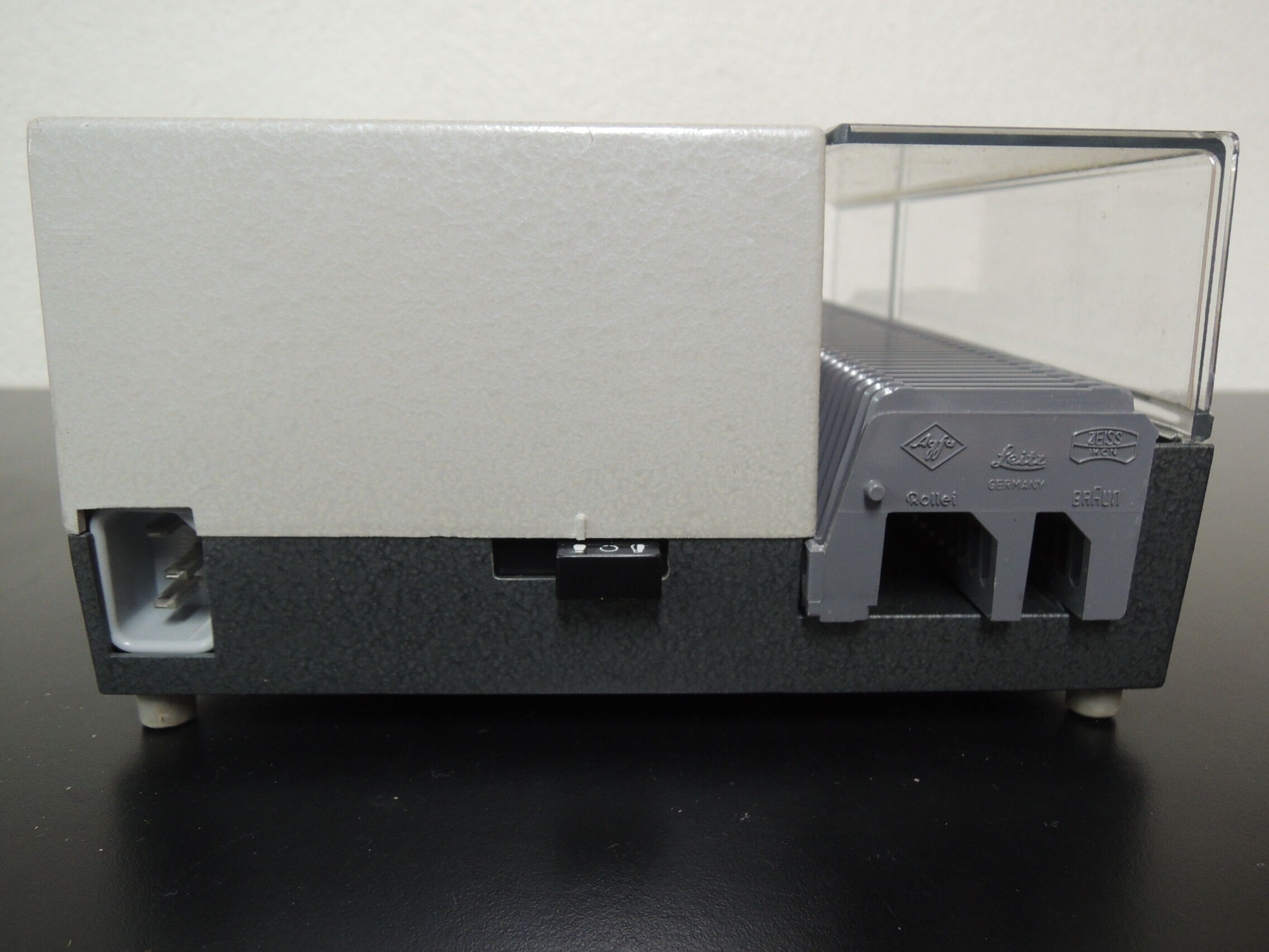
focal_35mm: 24
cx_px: 634
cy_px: 476
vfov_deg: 56.8
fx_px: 880
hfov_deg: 71.6
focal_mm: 4.3
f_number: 2.8
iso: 280
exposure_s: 1/30
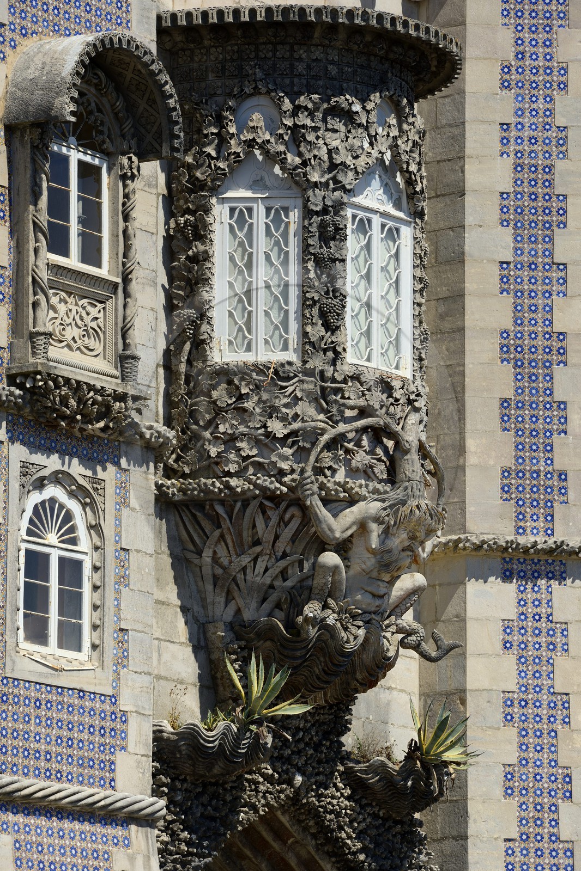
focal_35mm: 200
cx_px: 290
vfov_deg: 10.3
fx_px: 4843
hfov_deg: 6.9
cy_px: 436
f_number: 13
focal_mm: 200
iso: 200
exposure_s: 1/250
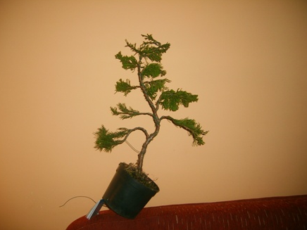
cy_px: 115
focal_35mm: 36
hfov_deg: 51.4
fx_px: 319
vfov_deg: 39.7
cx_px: 151
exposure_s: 1/30
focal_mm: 5.8
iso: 100
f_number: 2.8
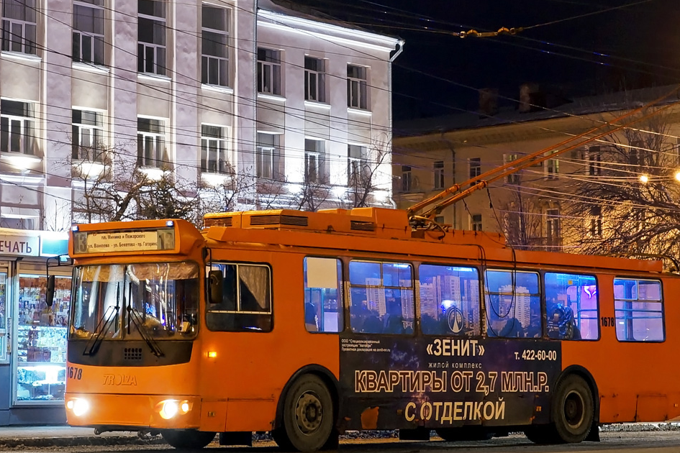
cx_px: 378
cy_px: 232
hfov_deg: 30.2
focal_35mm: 67
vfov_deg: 20.4
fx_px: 1259
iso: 400
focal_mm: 35
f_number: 7.1
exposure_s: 1/2.5
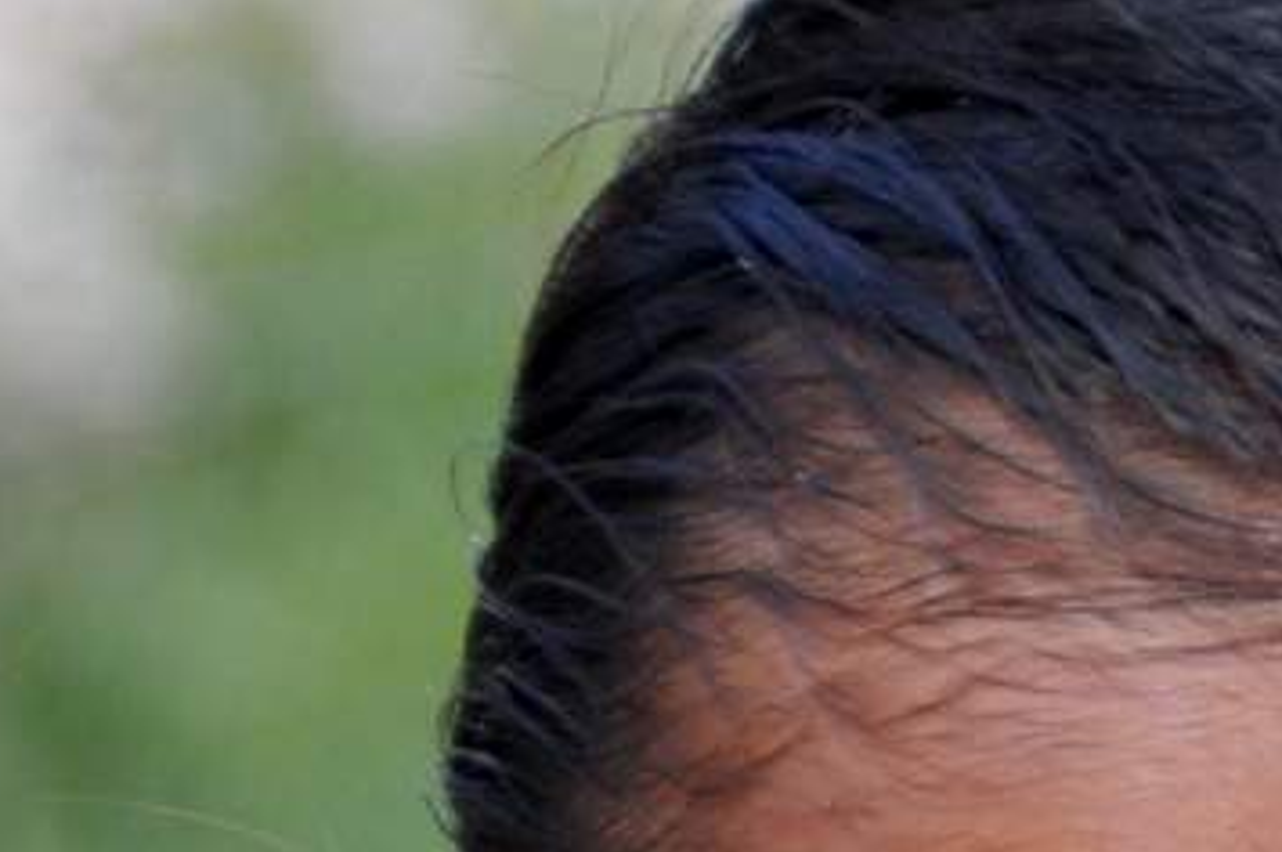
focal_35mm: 677
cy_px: 2276
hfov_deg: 3.0
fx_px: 24086
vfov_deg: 2.0
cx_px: 3171
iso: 360
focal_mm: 80
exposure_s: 1/500
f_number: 5
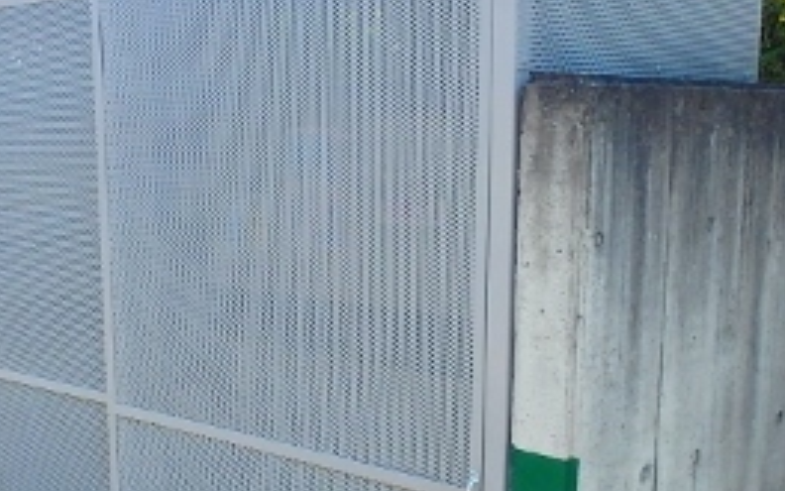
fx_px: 1155
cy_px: 420
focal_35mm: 54
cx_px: 268
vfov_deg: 23.5
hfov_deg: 37.2
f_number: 3.5
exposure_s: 1/320
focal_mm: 3.7
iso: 125
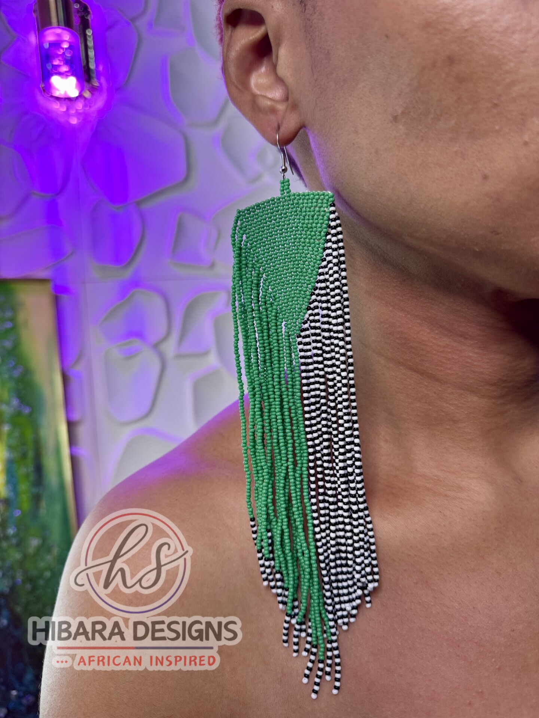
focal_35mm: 24
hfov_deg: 56.8
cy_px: 359
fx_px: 498
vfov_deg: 71.6
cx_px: 270
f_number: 1.78
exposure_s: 1/100
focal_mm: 6.76
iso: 125
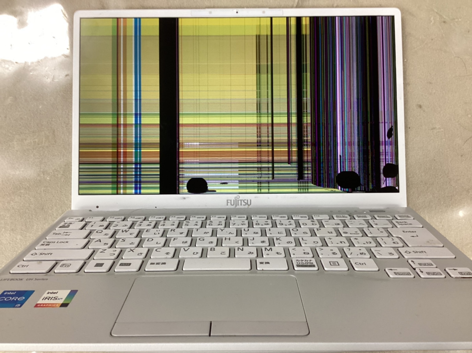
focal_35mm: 31
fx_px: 422
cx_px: 236
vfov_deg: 45.4
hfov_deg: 58.4
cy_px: 176
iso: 125
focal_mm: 3.3
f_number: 2.4
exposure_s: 1/50
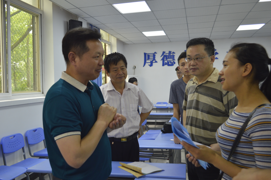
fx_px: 248
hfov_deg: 57.3
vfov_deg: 39.9
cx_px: 136
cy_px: 90
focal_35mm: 33
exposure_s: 1/40
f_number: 3.8
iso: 400
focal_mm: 22
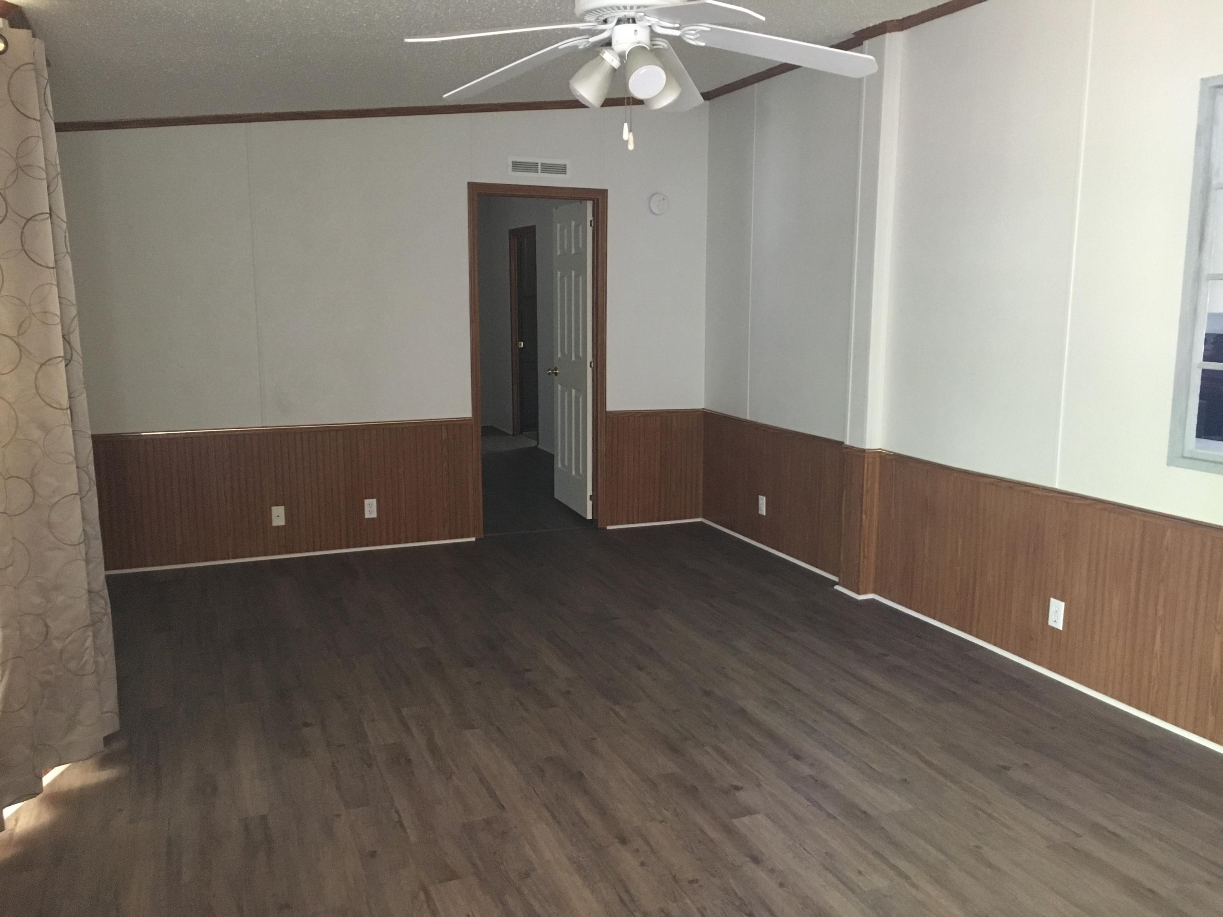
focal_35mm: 29
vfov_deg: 48.2
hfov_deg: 61.7
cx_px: 612
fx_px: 1025
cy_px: 458
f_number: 2.2
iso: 250
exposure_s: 1/15
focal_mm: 4.15
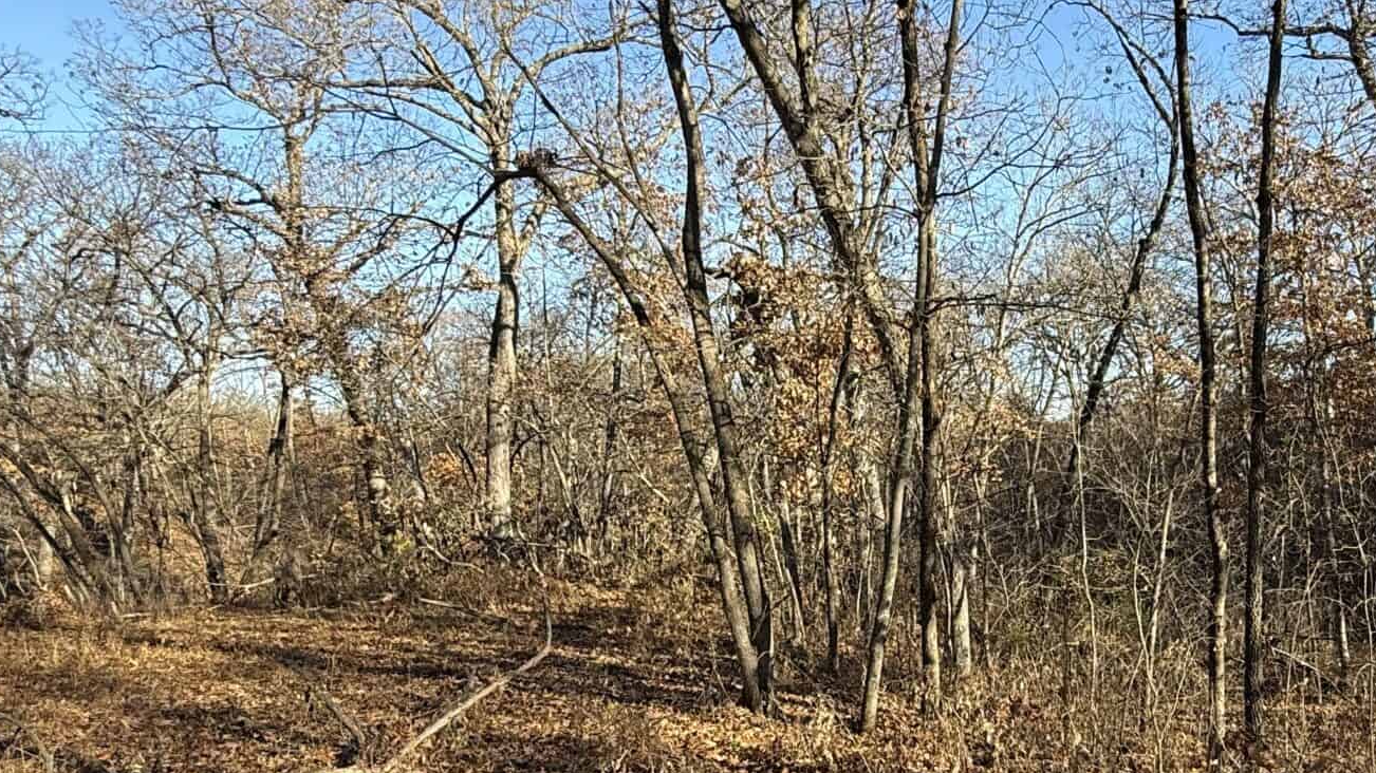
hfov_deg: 61.9
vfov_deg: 38.3
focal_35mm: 30
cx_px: 968
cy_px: 540
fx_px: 1094
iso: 50
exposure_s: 1/395
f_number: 2.2
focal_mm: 2.22
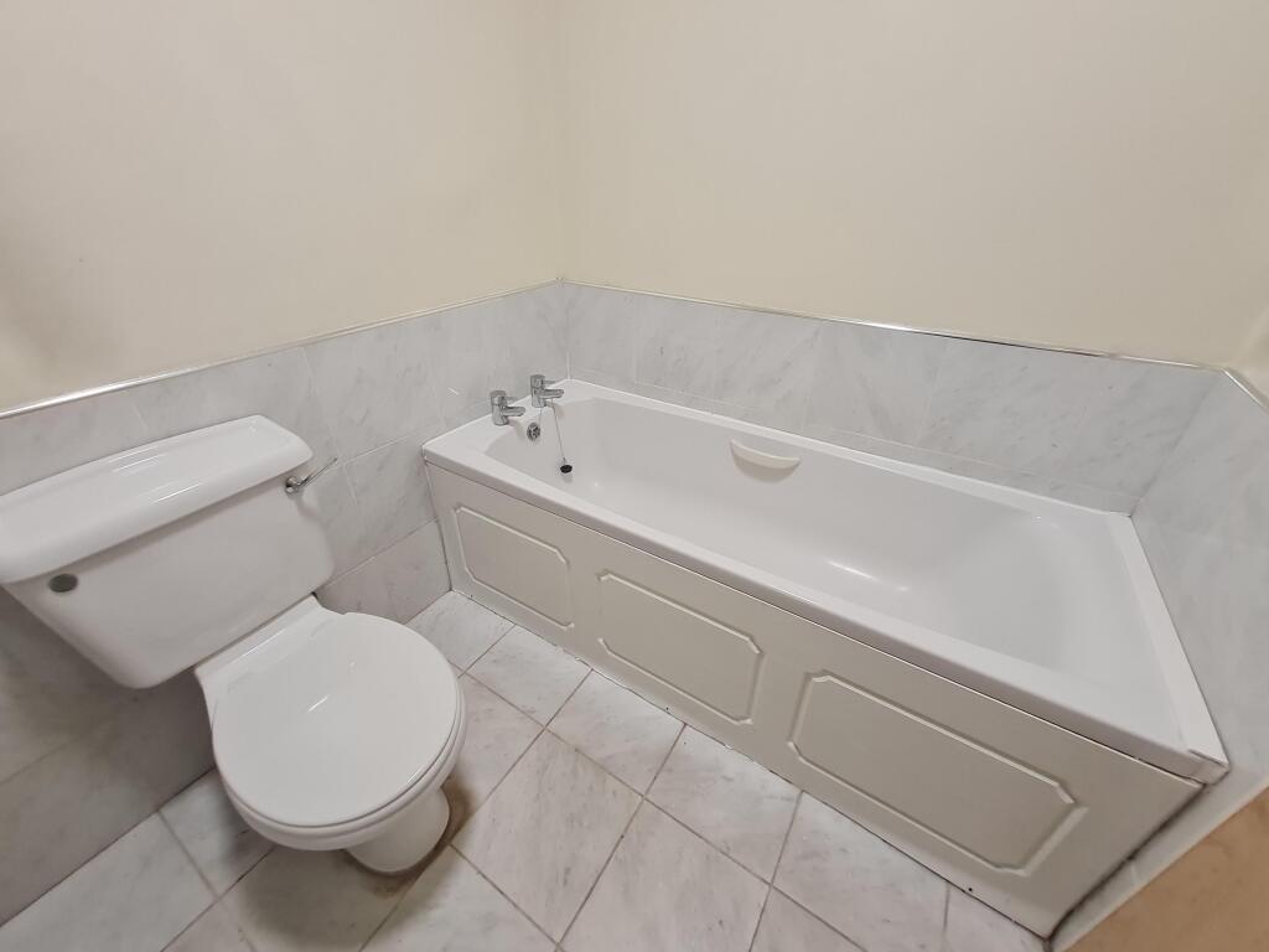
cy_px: 476
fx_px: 477
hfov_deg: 106.2
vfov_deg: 89.9
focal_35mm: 13
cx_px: 634
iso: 200
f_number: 2.2
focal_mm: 1.74
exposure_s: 1/50
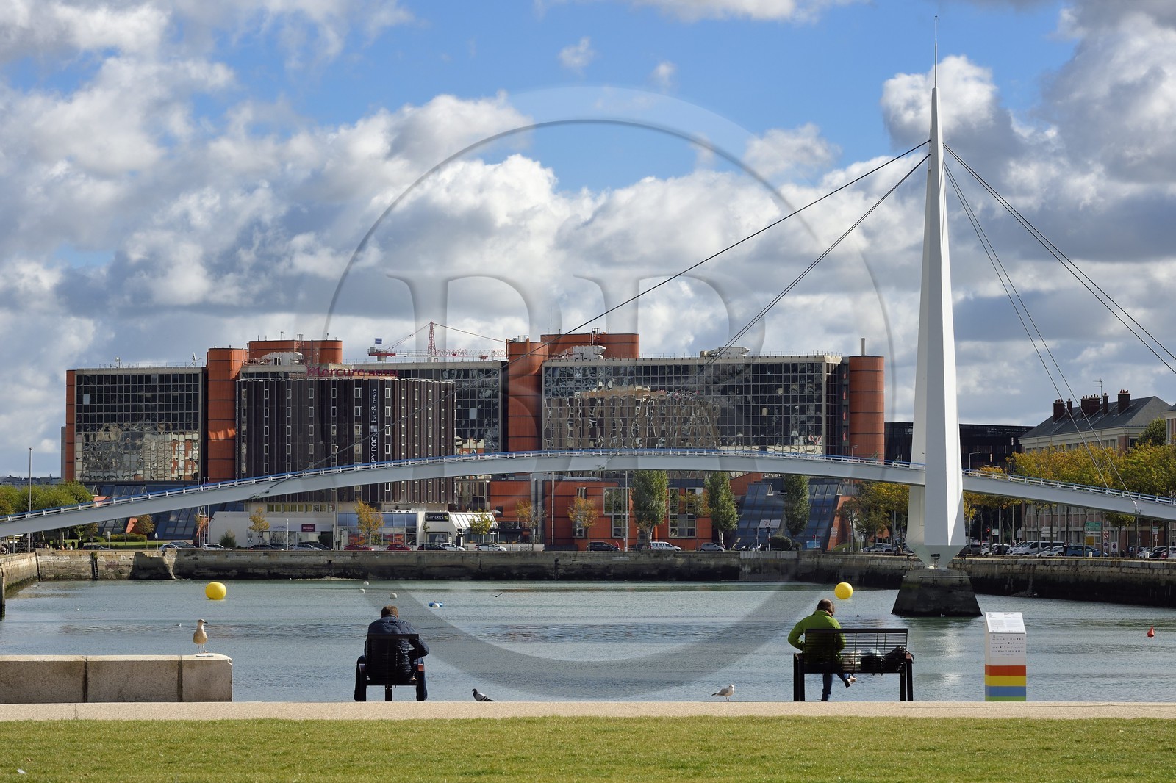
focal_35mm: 135
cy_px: 392
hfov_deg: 15.2
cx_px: 588
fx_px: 4409
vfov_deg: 10.2
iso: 200
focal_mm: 135
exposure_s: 1/320
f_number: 13
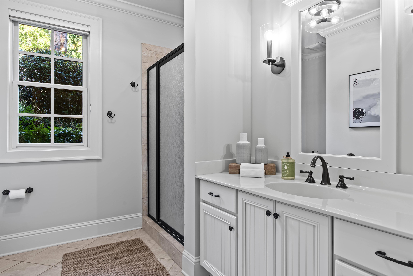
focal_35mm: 20
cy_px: 138
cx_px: 206
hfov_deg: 84.0
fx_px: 229
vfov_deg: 62.0
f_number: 8
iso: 200
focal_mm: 20
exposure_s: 1.3
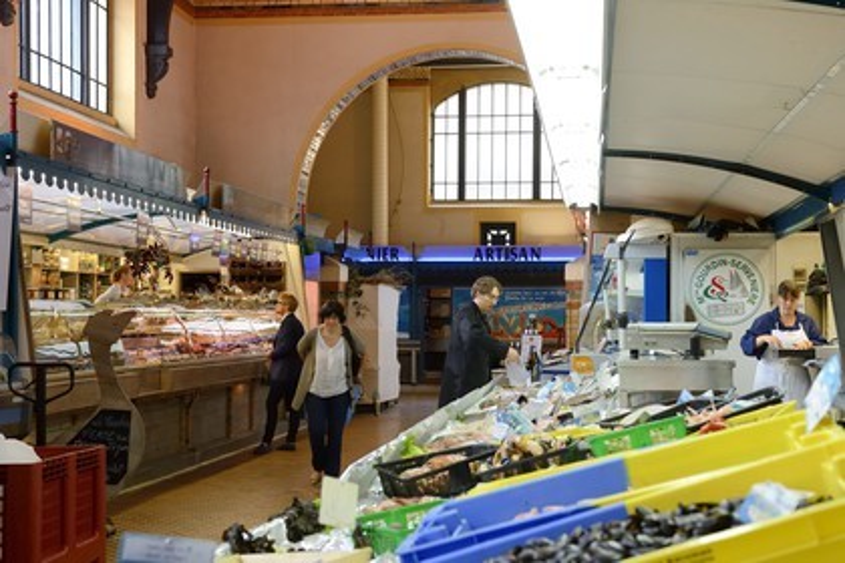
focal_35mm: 56
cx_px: 422
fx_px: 1314
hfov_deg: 35.6
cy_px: 282
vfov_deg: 24.2
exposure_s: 1/50
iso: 800
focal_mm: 56
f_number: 5.6
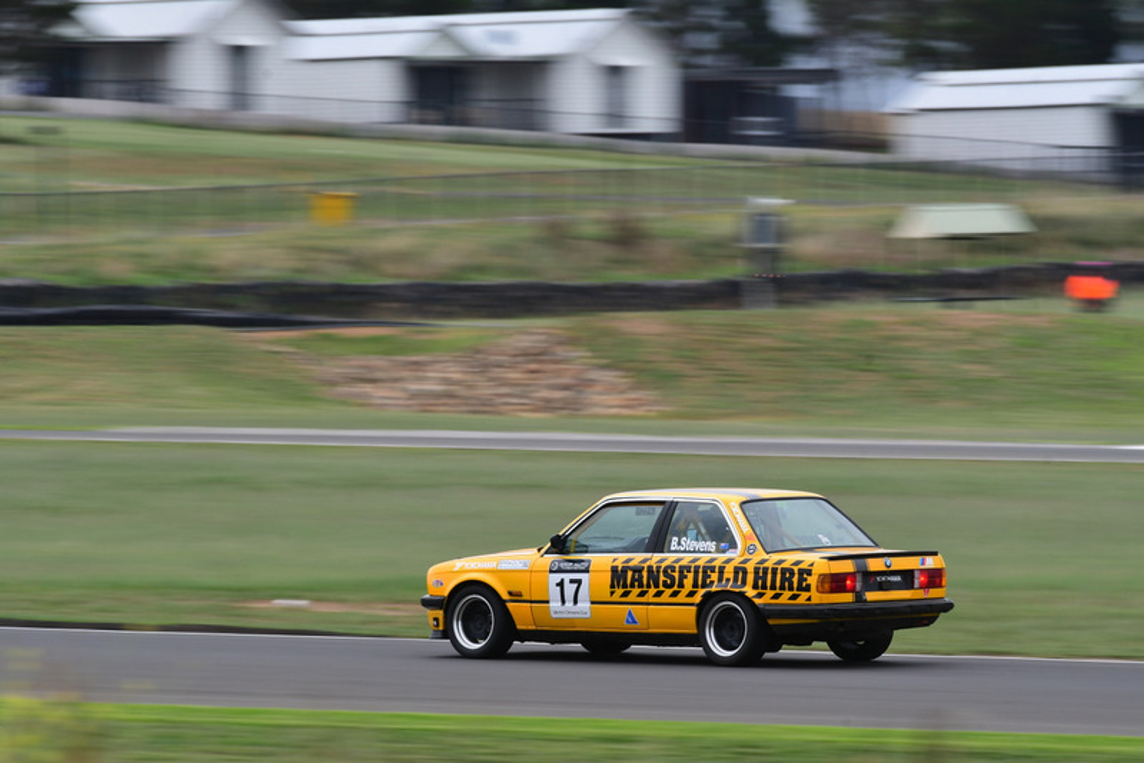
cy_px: 382
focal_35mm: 585
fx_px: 18596
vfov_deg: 2.4
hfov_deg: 3.5
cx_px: 572
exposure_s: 1/100
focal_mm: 390
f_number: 13
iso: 200
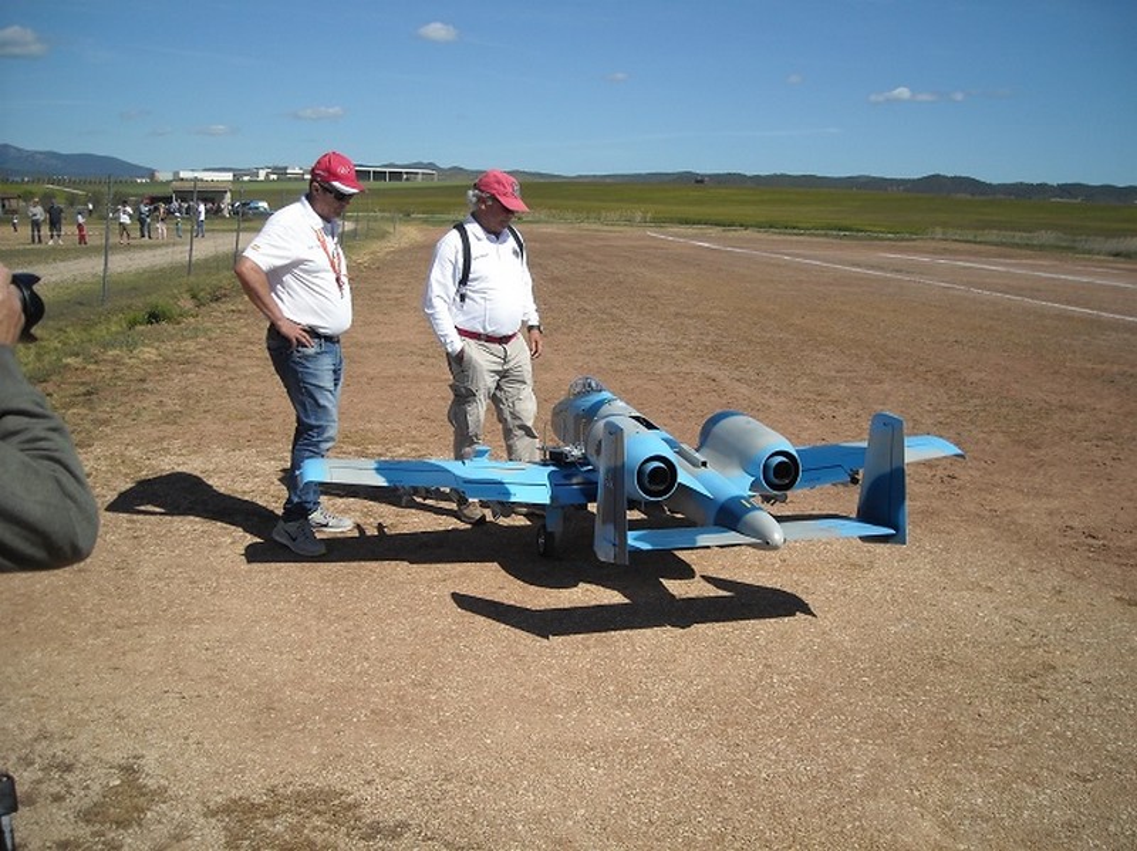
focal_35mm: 35
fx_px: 1149
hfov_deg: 52.7
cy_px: 426
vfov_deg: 40.7
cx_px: 568
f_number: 5.6
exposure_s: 1/419
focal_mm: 5.7
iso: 64
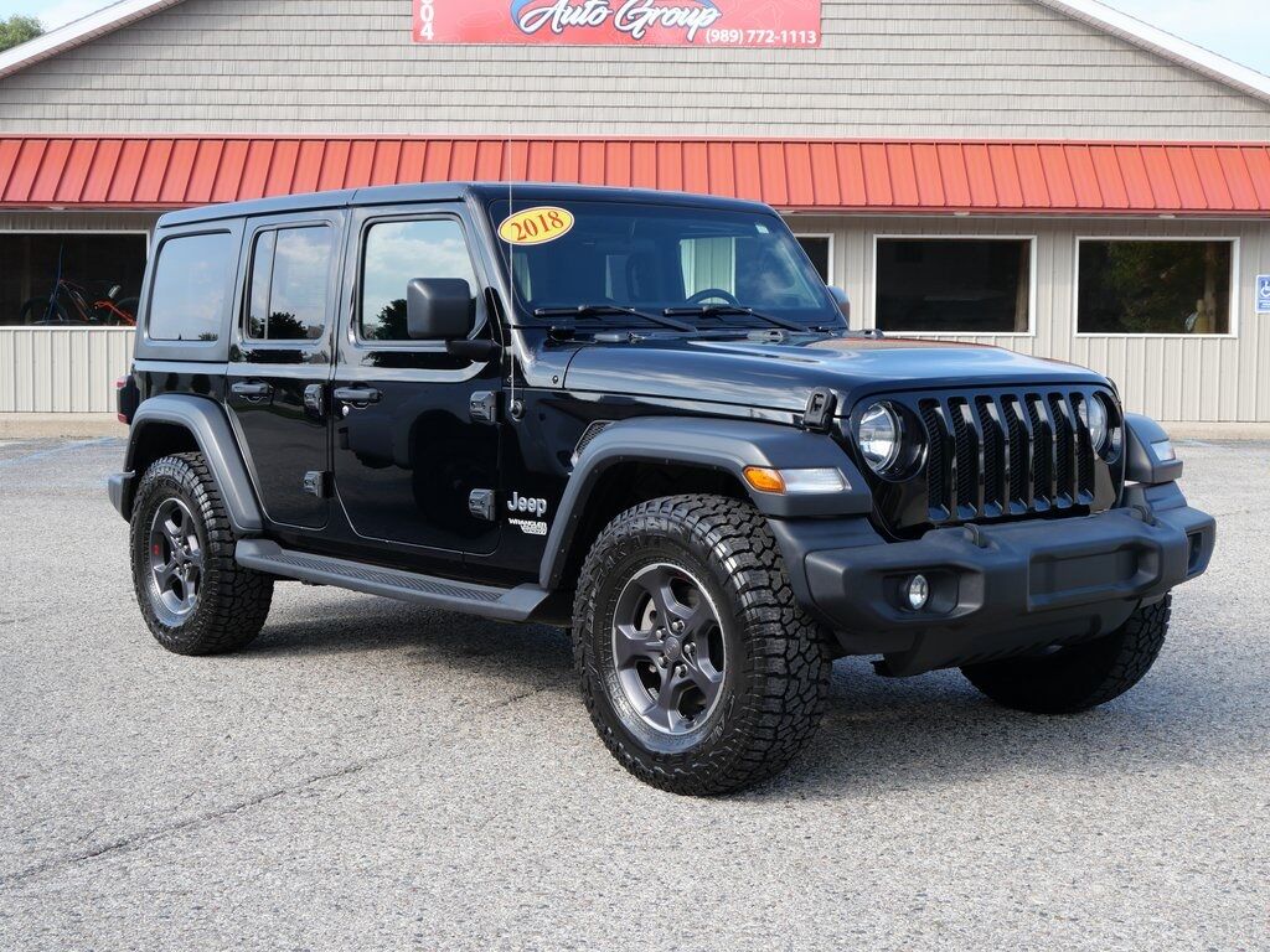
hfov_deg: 39.7
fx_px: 1761
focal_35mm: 48
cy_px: 476
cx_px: 635
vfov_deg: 30.3
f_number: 6.3
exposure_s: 1/200
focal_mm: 24
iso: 200
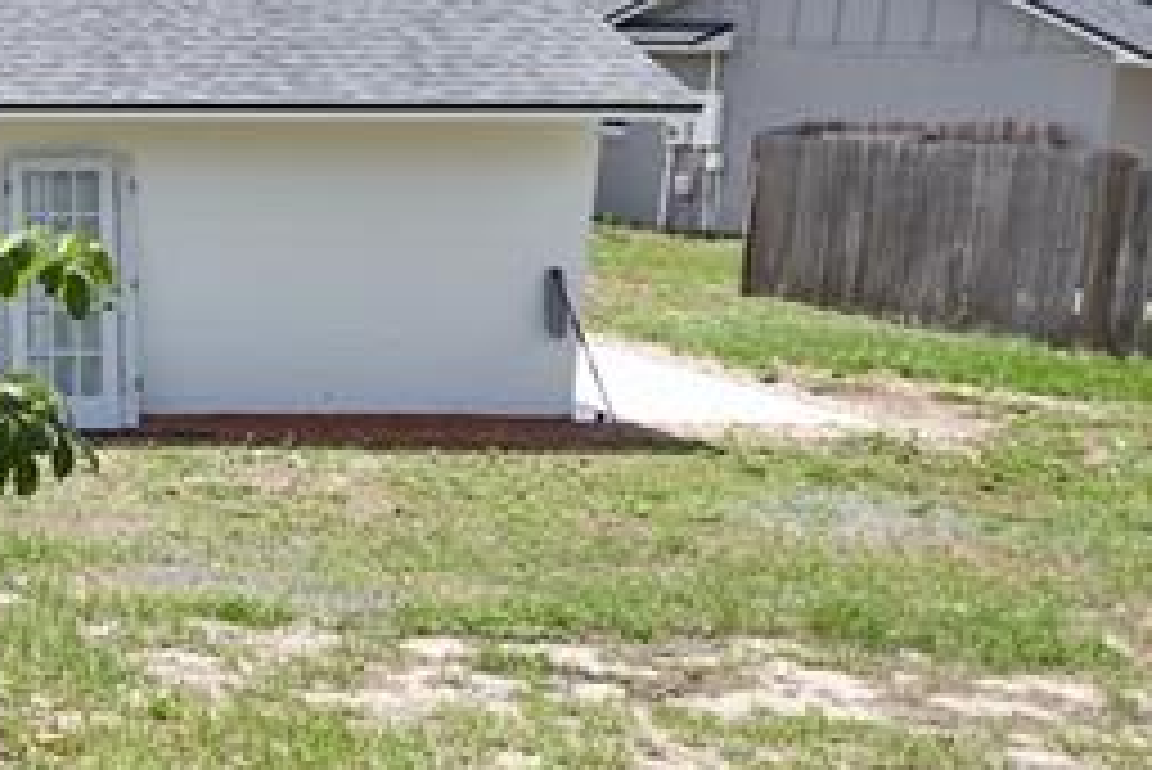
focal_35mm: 56
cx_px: -716
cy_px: 234
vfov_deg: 24.1
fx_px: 1793
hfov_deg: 24.4
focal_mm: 14
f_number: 7.1
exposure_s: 1/200
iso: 100
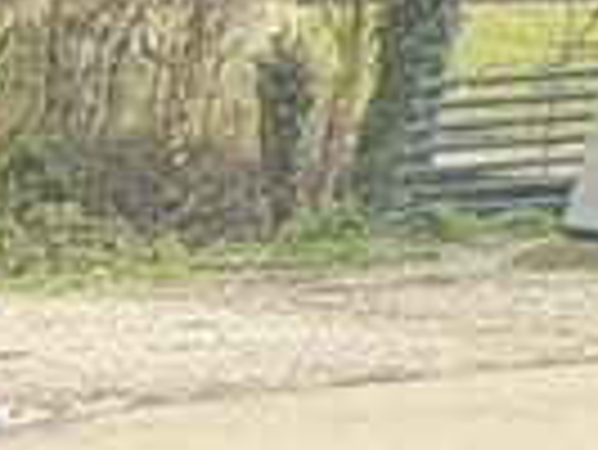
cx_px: -495
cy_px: 1251
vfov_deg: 11.3
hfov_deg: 17.0
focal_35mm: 94
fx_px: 1625
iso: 80
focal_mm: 2.22
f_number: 2.2
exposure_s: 1/99
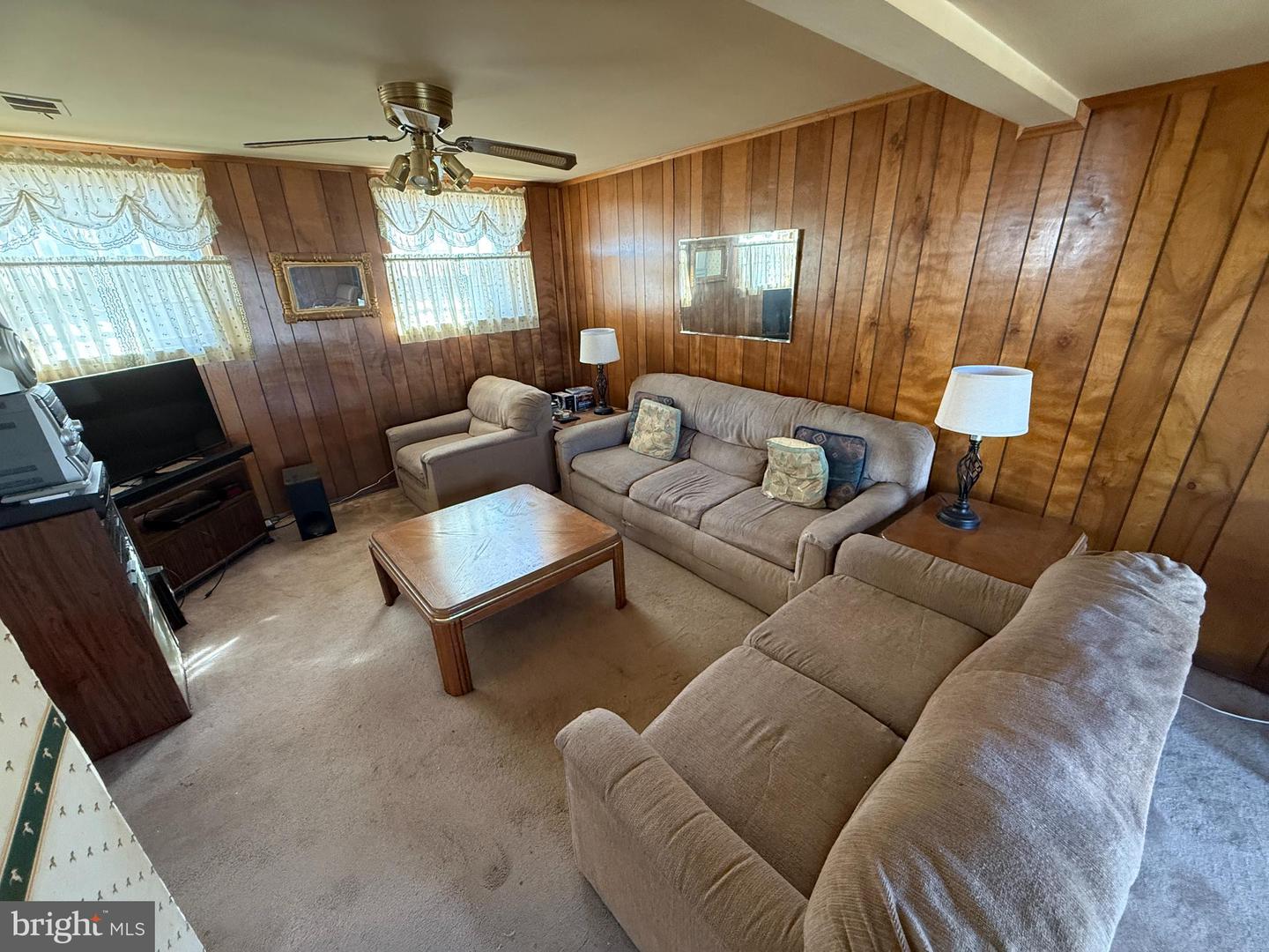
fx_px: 513
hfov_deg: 102.1
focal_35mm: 14
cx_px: 634
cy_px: 476
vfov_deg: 85.7
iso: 500
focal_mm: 2.22
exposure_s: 1/60
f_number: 2.2
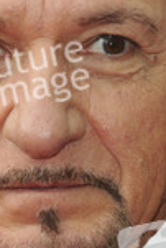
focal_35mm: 517
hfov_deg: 2.7
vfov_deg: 4.0
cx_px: 53
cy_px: 163
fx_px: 3567
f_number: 5.6
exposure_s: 1/200
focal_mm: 130
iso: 400
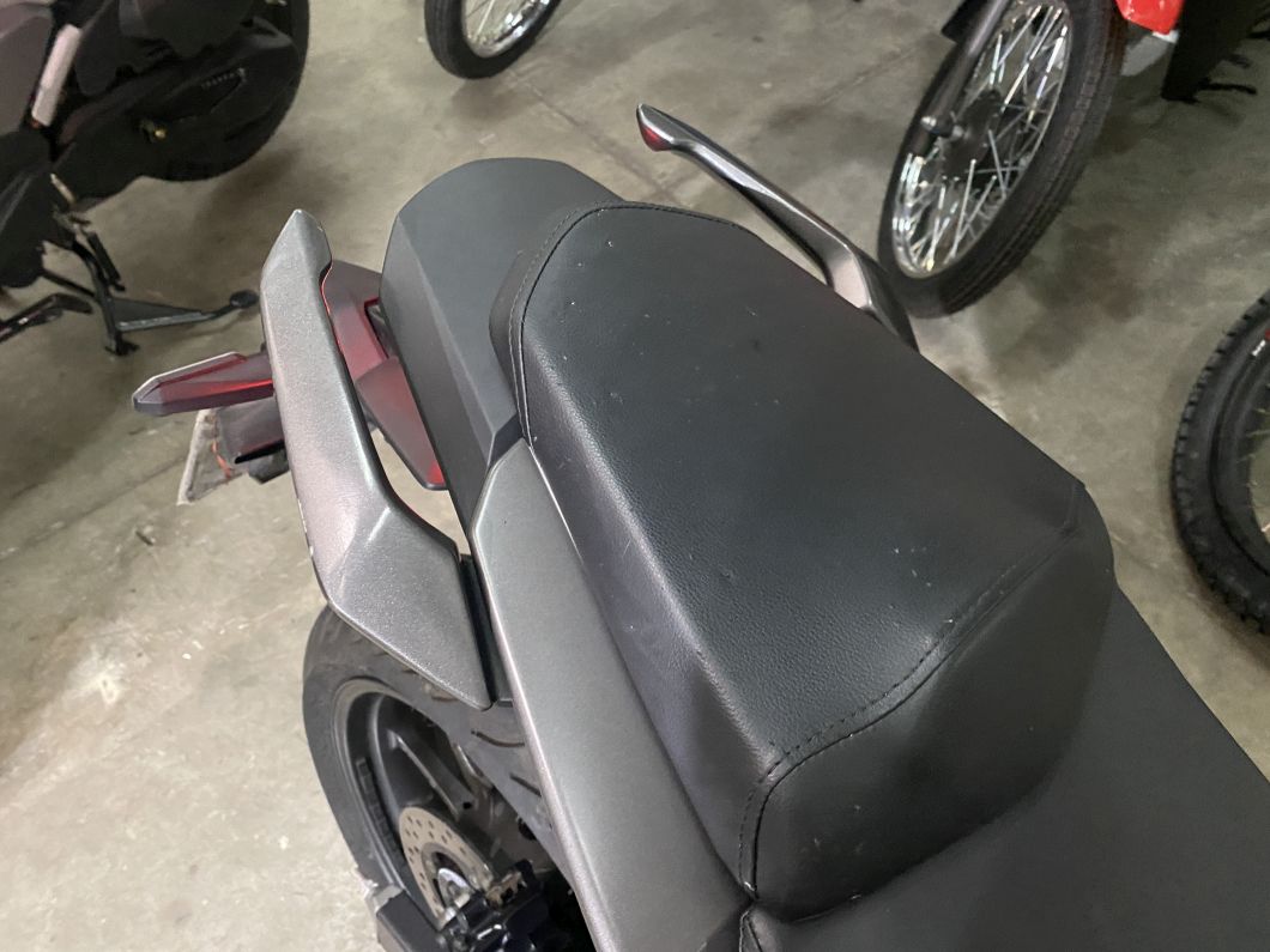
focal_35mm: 26
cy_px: 476
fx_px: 954
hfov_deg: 67.3
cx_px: 635
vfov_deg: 53.1
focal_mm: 4.25
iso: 640
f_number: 1.8
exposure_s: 1/25
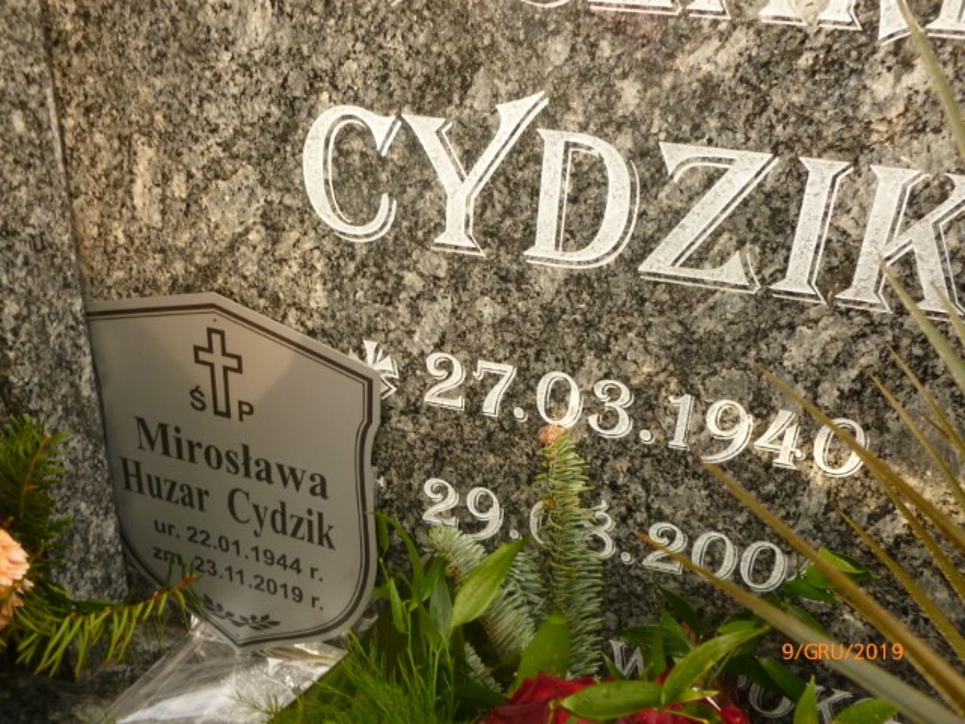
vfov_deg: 49.7
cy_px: 362
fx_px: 781
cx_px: 482
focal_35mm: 28
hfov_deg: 63.4
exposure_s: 1/60
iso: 200
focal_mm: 5
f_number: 3.3
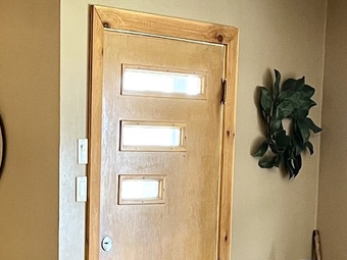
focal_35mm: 110
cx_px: 50
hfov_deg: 17.7
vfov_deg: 13.1
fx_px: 1103
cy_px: 327
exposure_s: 1/60
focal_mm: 5.1
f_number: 1.6
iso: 160
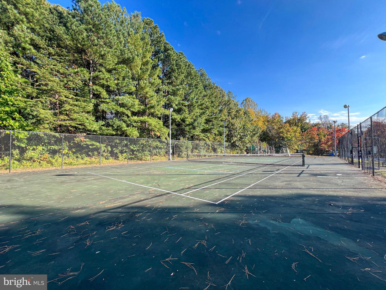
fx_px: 145
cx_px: 193
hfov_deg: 106.2
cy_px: 145
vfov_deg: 89.9
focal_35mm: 13
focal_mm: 1.57
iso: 32
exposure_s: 1/407
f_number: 1.8
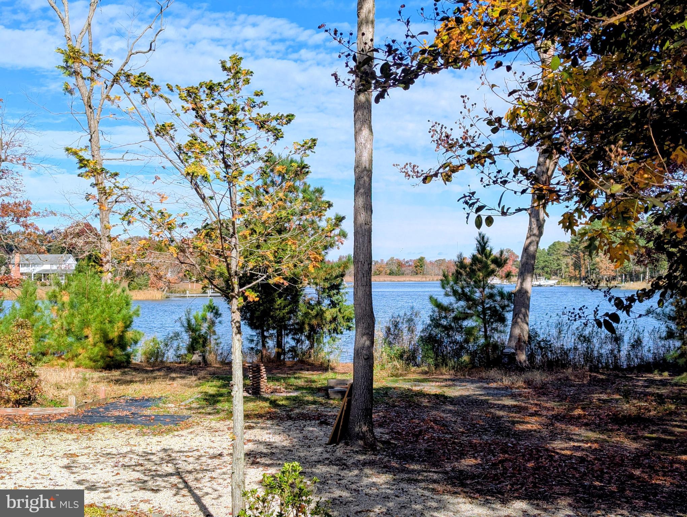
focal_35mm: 48
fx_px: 954
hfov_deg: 39.6
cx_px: 344
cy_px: 258
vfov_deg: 30.3
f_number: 1.85
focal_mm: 6.81
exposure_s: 1/1852
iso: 51
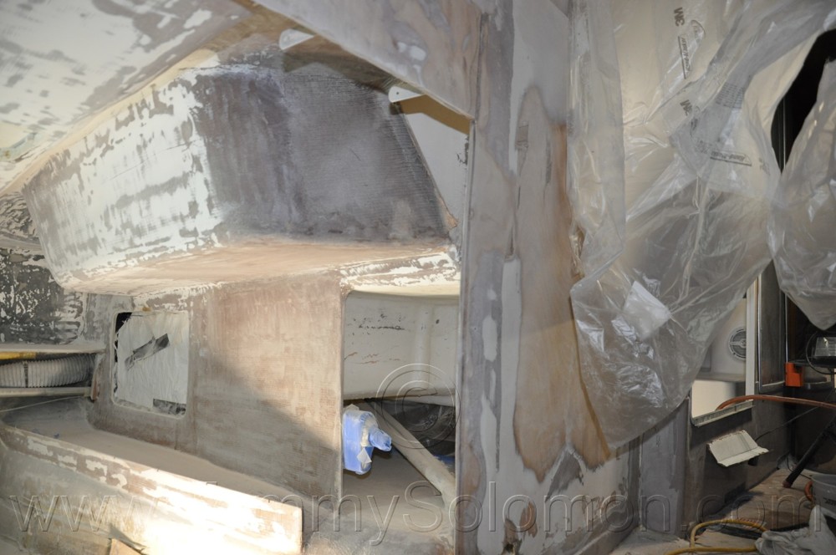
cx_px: 418
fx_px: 626
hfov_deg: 67.4
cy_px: 278
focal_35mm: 27
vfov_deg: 47.8
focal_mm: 18
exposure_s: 1/100
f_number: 3.5
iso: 800
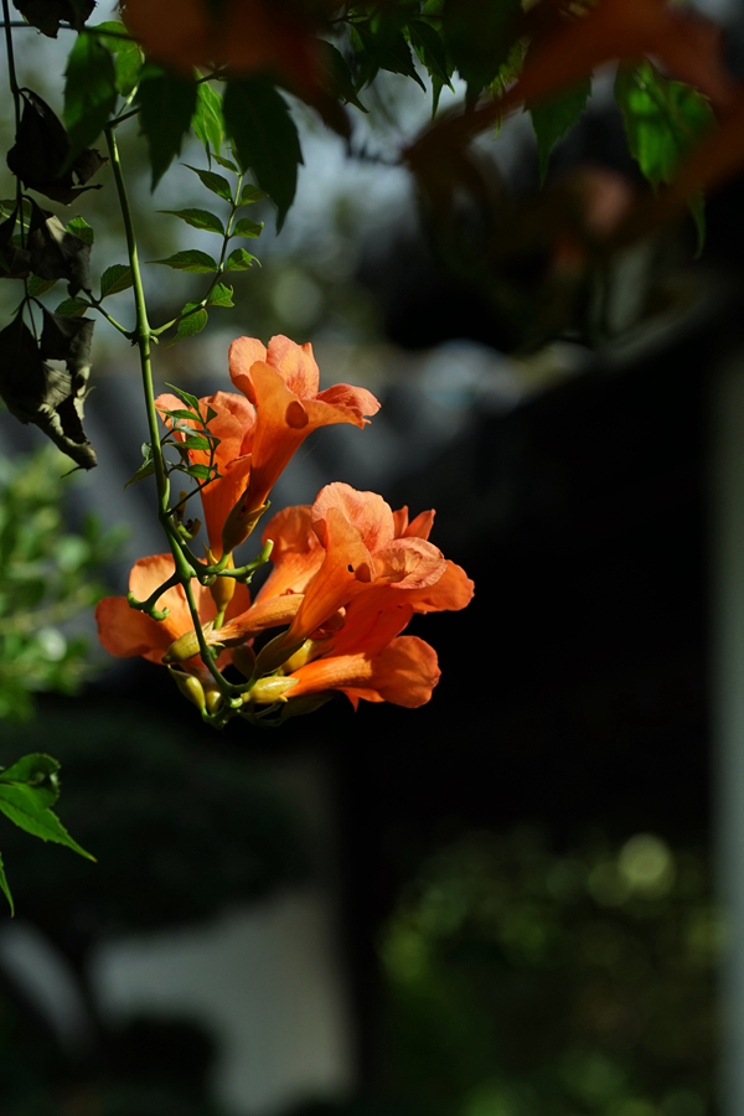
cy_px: 558
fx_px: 4185
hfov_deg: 10.2
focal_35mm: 135
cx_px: 372
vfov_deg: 15.2
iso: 100
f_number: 5.6
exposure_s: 1/500
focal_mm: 90
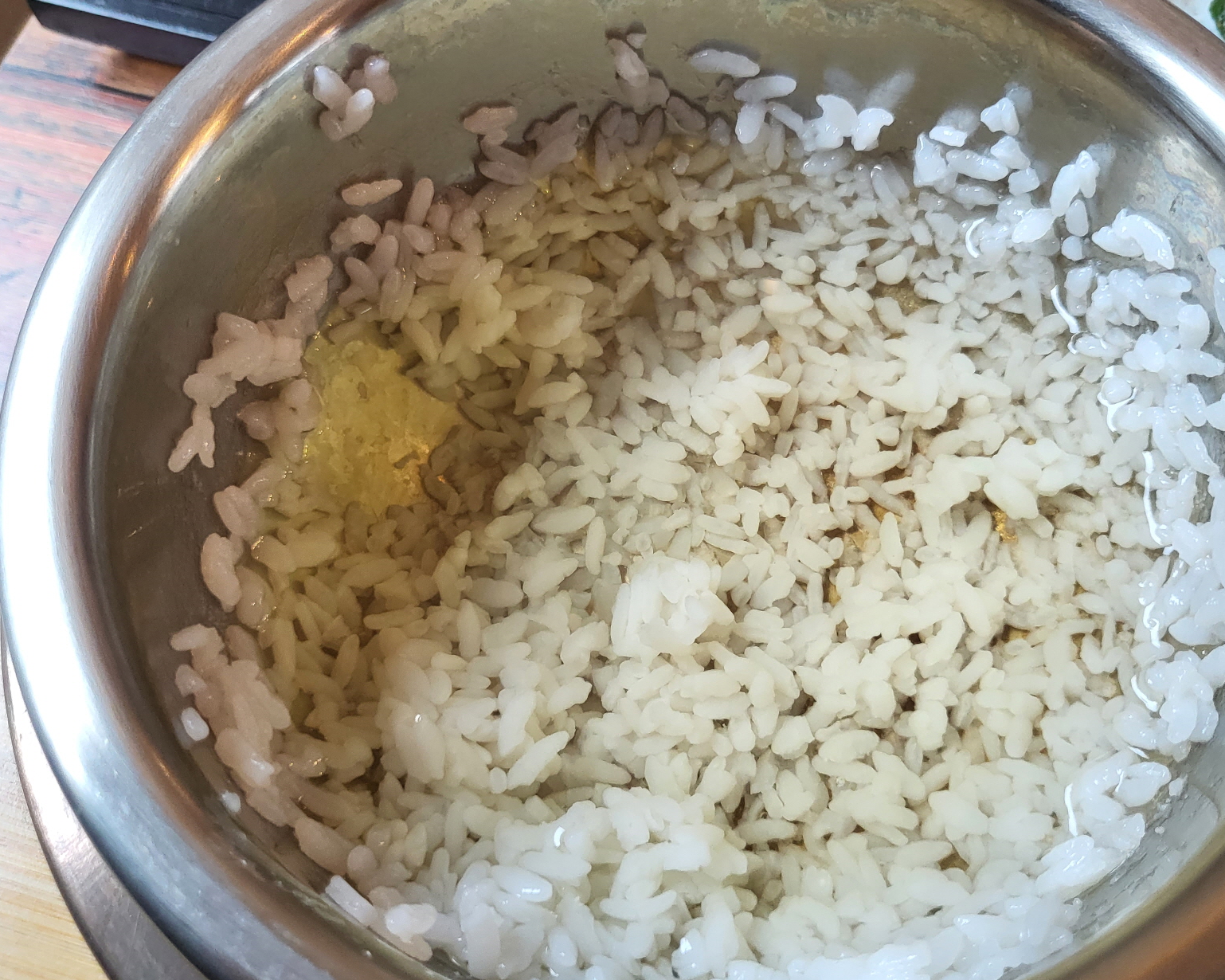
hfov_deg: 54.1
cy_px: 502
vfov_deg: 44.5
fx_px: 1196
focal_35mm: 33
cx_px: 691
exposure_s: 1/120
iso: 200
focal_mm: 4.25
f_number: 1.8
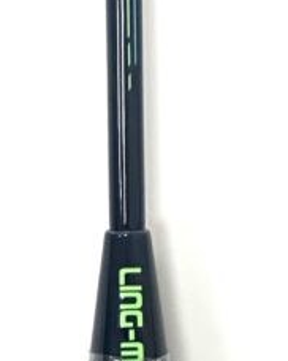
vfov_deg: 6.2
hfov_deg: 5.0
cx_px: 127
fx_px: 3286
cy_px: -257
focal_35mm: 308
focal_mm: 9
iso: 125
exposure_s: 1/100
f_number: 2.8
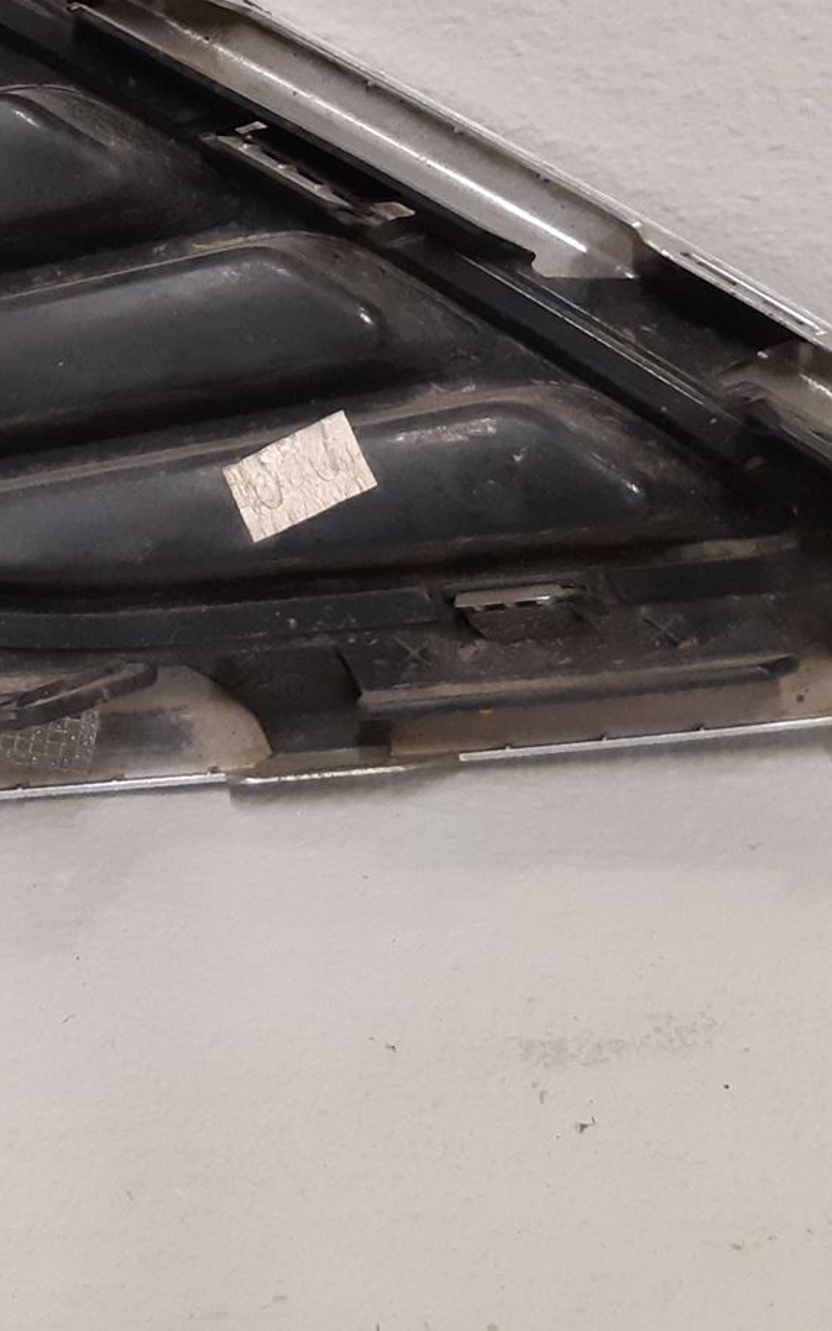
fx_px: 2249
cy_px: 227
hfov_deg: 20.2
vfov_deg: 31.9
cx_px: -32
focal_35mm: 62
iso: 320
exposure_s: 1/50
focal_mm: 3.93
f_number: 1.7
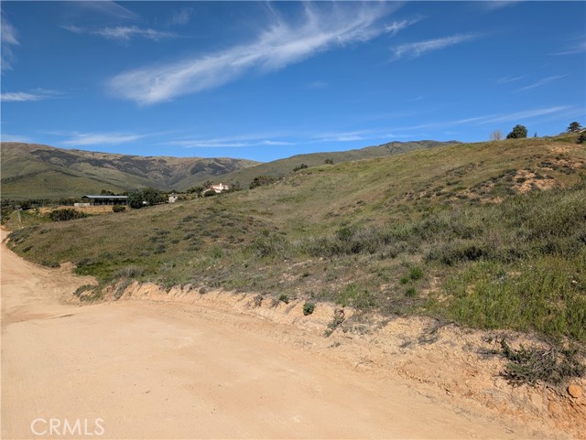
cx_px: 293
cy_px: 220
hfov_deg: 71.6
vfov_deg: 56.9
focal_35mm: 24
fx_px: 407
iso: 22
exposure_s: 1/1368
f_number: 1.68
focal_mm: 6.9
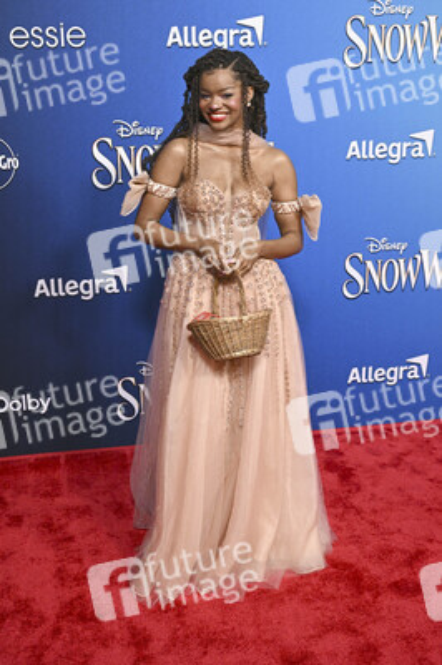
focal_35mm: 41
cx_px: 221
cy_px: 332
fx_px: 756
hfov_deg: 32.6
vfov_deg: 47.4
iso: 2500
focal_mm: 41
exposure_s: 1/250
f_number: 4.5
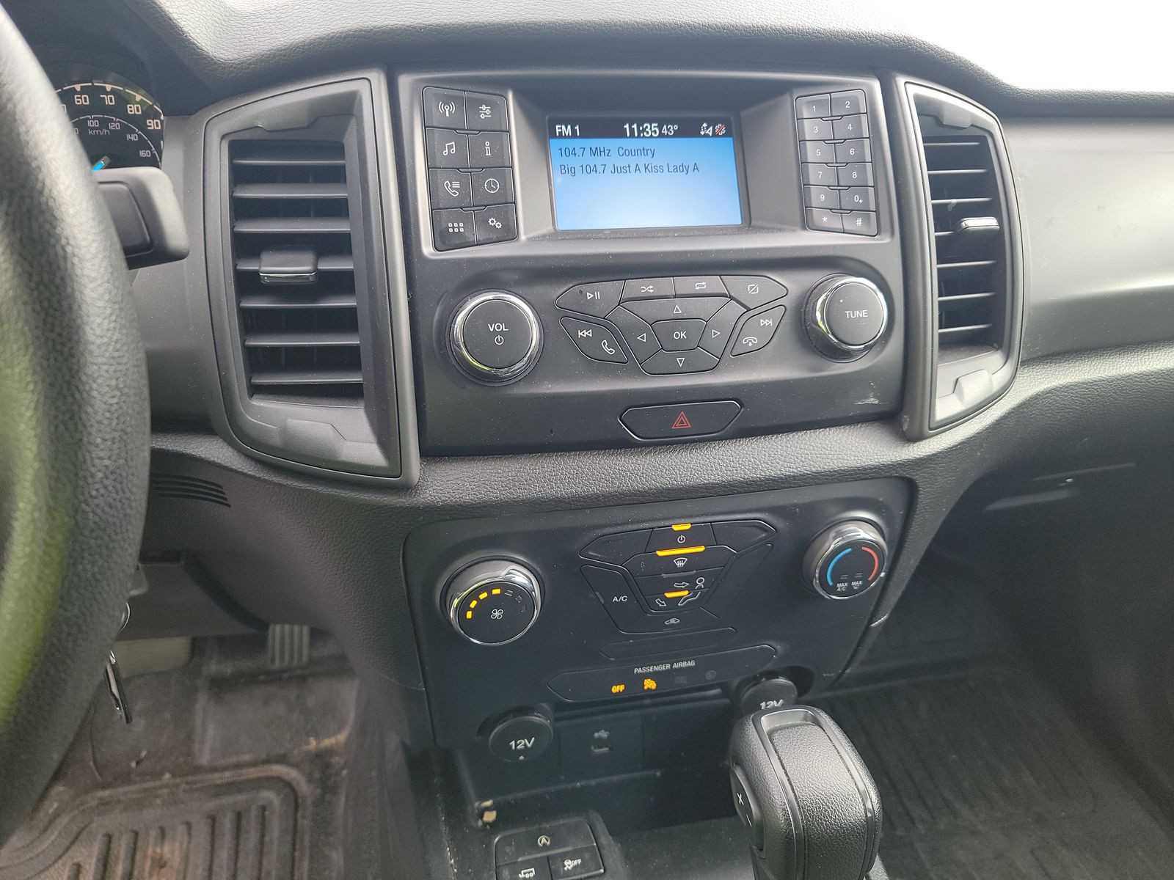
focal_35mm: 24
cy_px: 440
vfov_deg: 56.8
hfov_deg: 71.6
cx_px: 587
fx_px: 814
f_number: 1.8
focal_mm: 6.7
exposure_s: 1/59
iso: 86
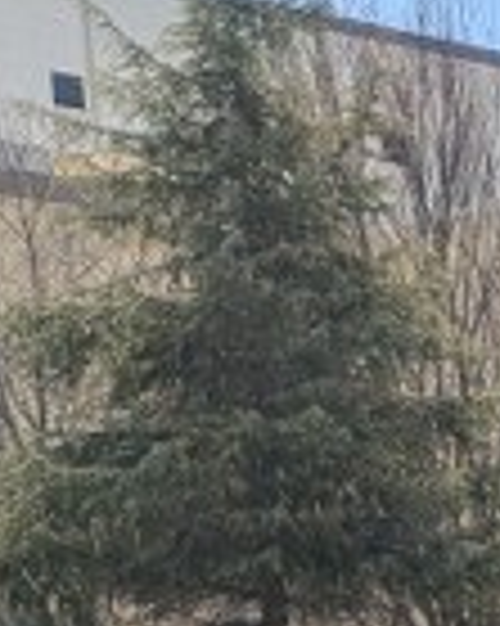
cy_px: 1090
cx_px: 1565
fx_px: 2593
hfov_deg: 8.8
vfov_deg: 12.7
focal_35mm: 140
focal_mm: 5.43
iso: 47
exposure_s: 1/2155
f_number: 1.89
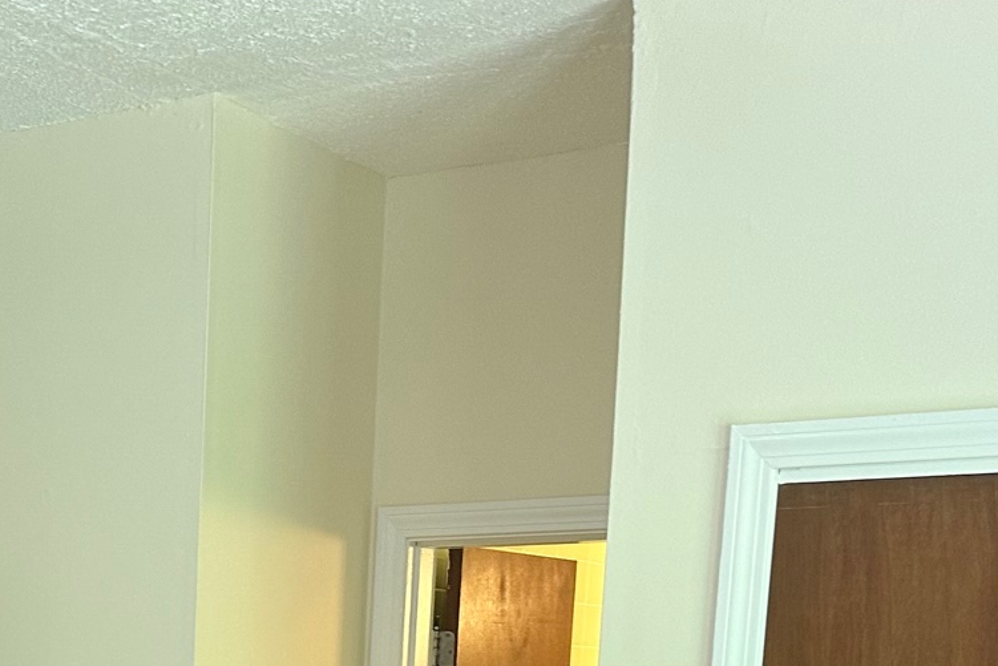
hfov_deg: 28.7
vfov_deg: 18.2
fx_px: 1858
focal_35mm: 67
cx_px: 69
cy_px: 985
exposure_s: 1/60
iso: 200
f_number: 1.78
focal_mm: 6.86
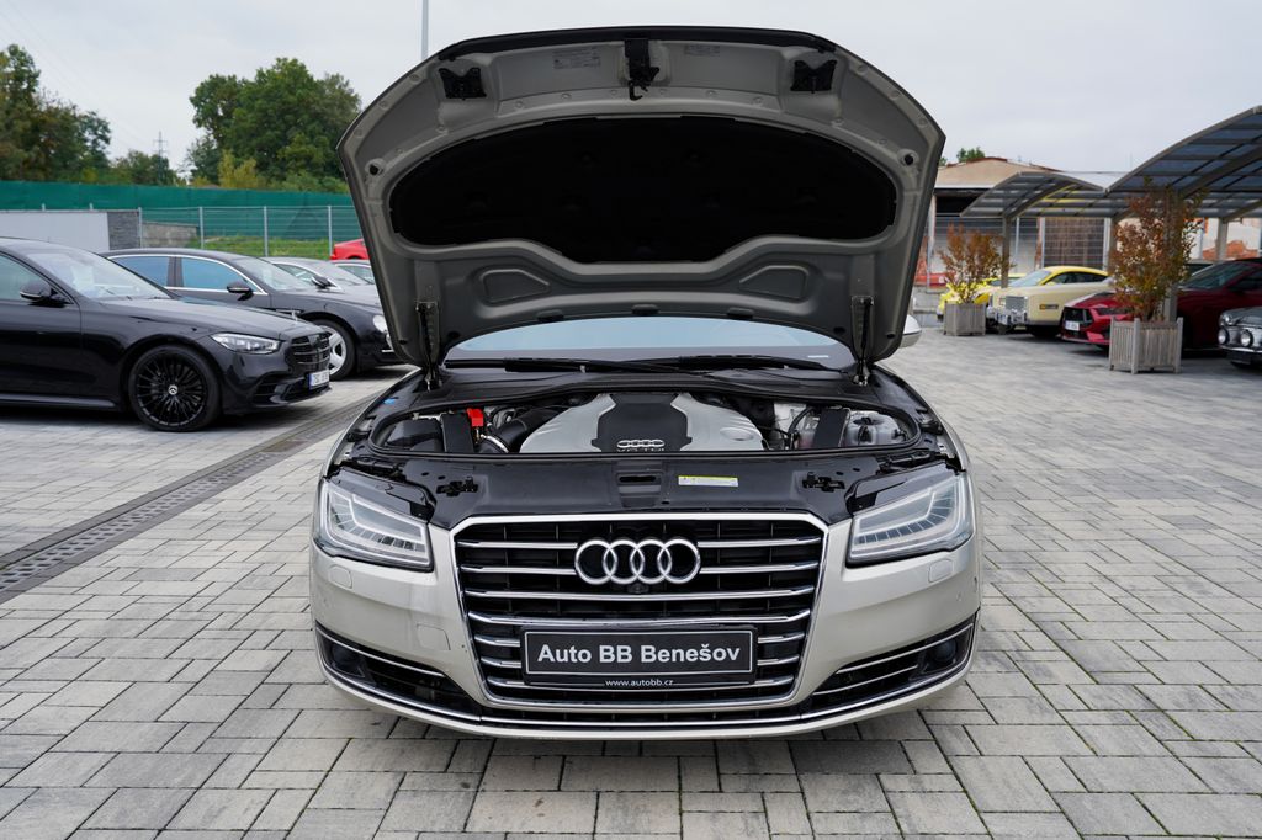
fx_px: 1051
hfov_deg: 61.9
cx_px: 631
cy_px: 420
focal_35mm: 30
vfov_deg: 43.6
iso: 100
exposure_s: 1/80
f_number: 4.5
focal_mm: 30
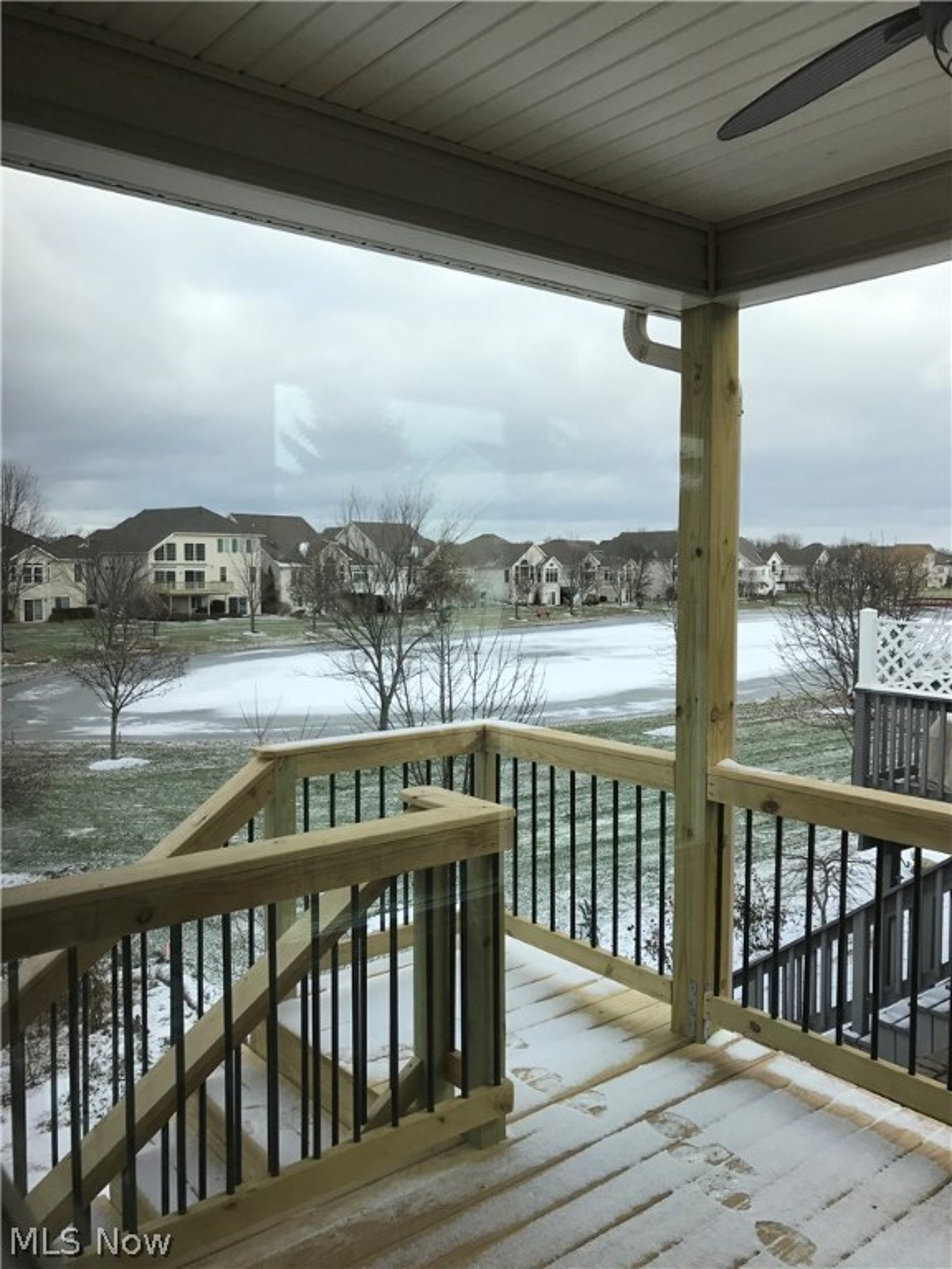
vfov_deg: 63.4
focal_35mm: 28
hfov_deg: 49.7
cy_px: 634
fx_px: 1027
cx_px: 476
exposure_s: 1/778
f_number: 1.8
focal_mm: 3.99
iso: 20
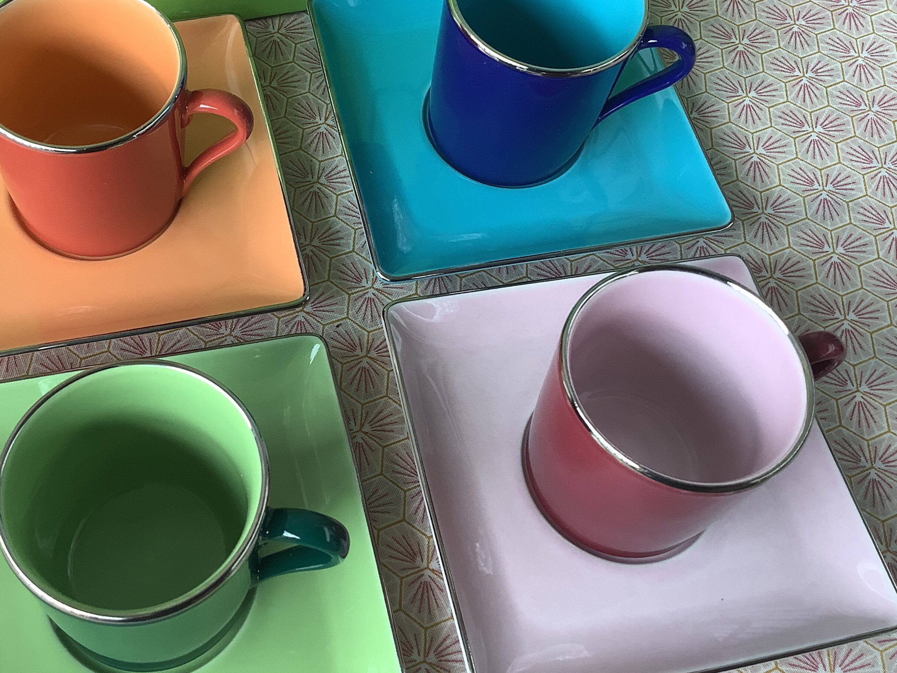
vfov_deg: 34.1
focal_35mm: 42
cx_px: 318
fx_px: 1088
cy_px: 239
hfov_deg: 44.3
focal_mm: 3.3
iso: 50
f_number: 2.4
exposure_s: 1/60
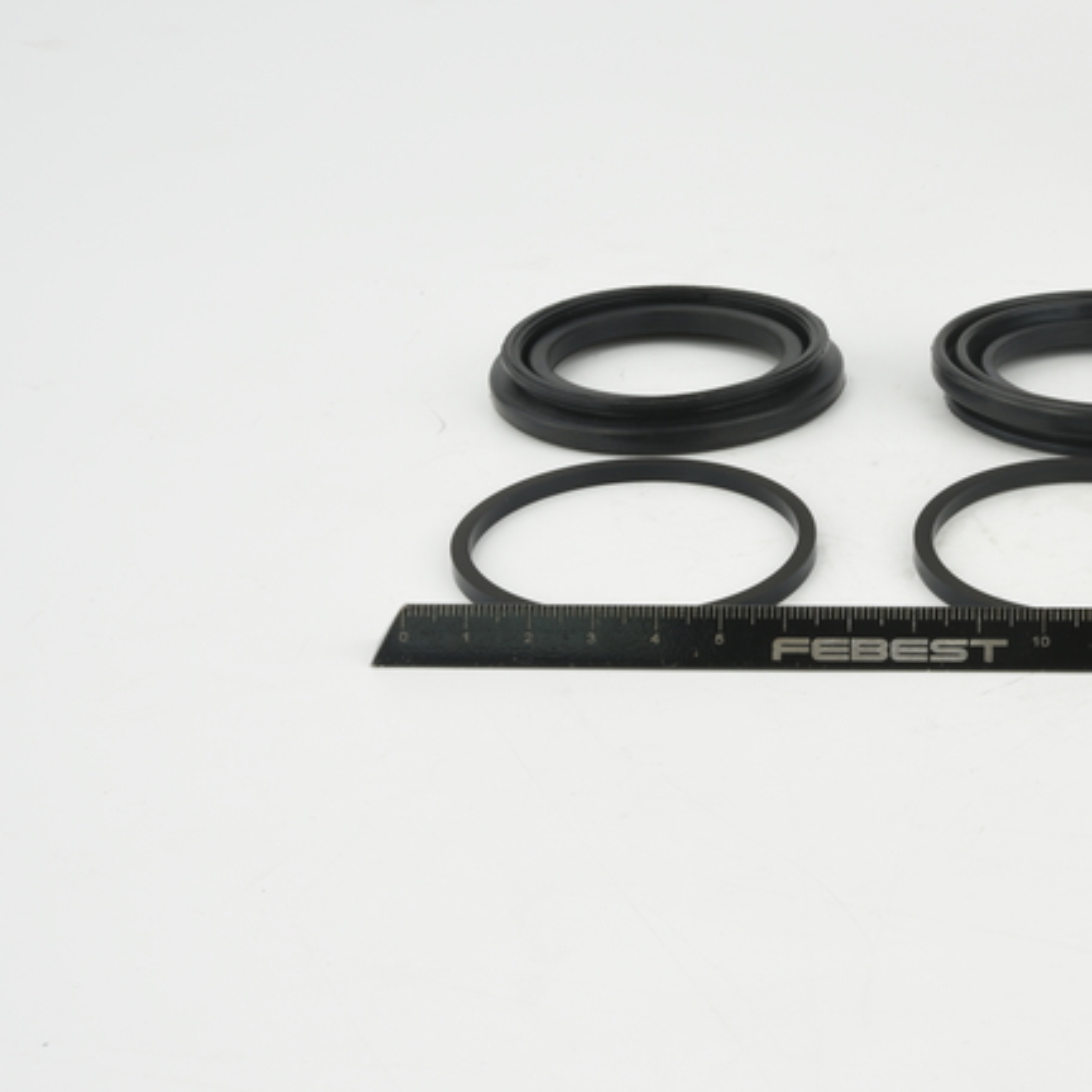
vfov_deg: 20.4
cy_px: 536
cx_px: 859
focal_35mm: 85
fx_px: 3034
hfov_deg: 20.2
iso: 100
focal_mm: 60
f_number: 36
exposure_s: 1/3
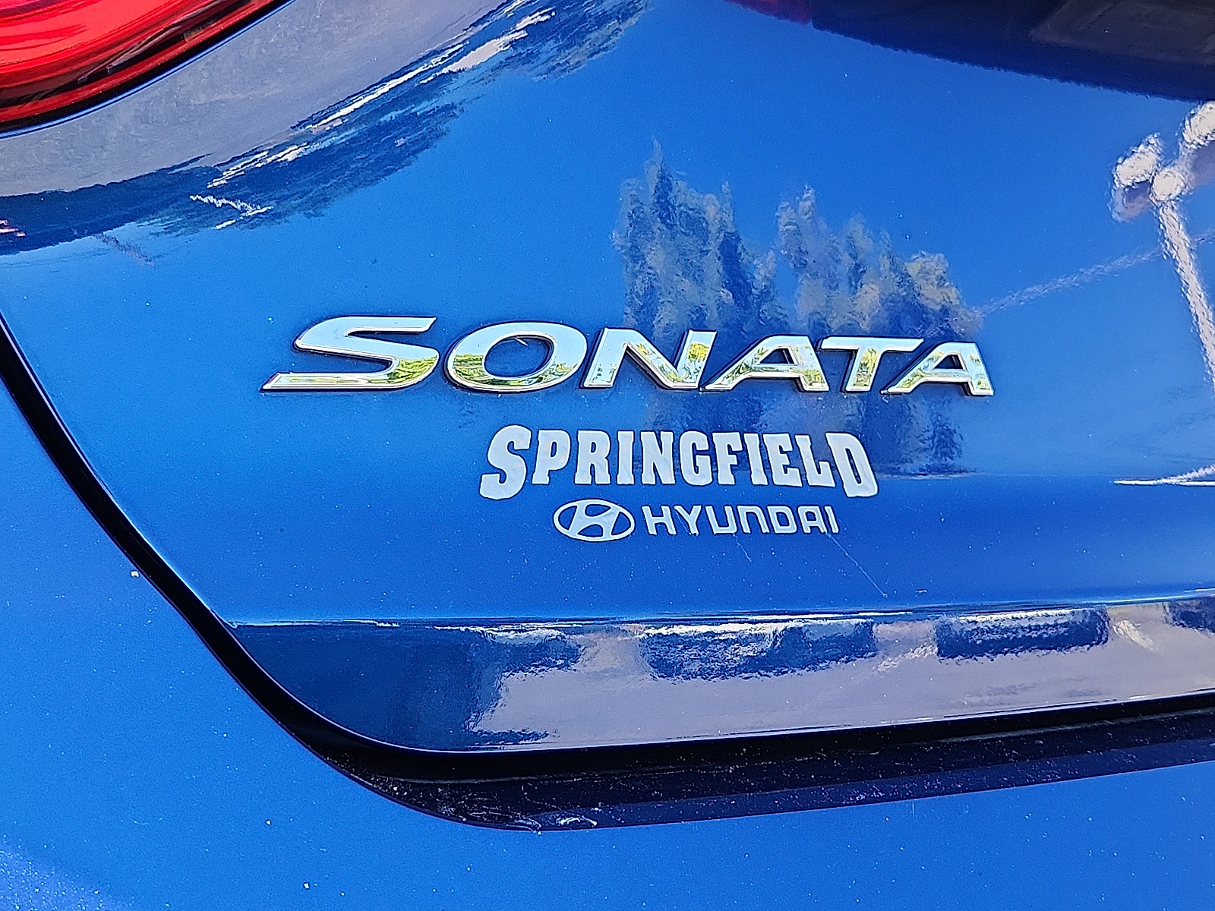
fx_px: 807
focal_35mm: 23
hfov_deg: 73.9
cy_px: 456
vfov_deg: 58.9
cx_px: 608
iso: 70
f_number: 1.8
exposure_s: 1/119
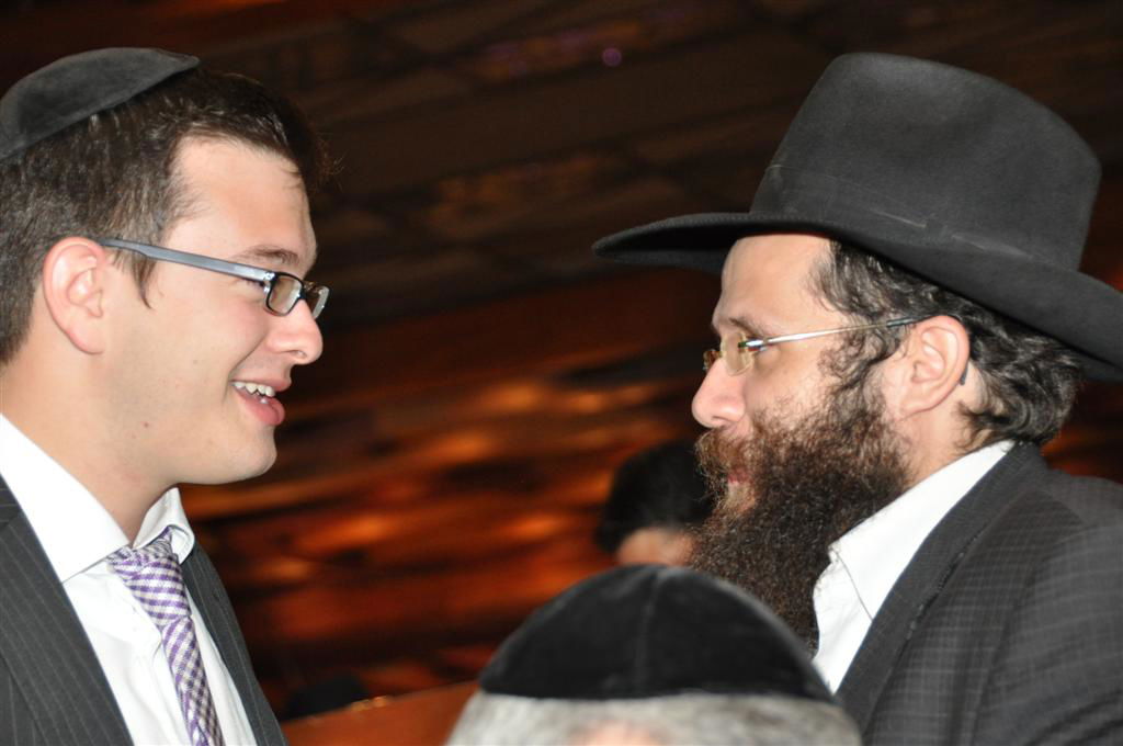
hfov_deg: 17.1
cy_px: 373
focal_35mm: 120
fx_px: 3739
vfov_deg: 11.4
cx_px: 562
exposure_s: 1/60
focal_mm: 80
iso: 800
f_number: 5
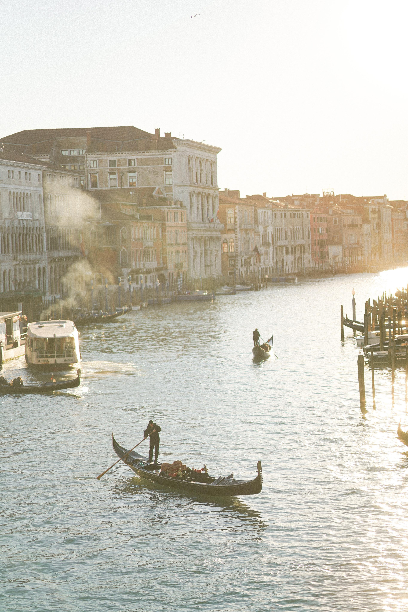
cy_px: 306
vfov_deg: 23.9
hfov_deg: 16.1
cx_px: 204
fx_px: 1445
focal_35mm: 85
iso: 100
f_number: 1.4
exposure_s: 1/8000
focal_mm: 85
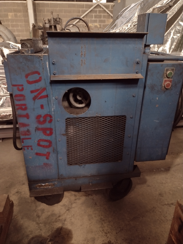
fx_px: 190
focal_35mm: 27
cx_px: 92
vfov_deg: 65.3
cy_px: 122
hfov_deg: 51.4
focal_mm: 4.71
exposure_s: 1/24
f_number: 1.7
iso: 447
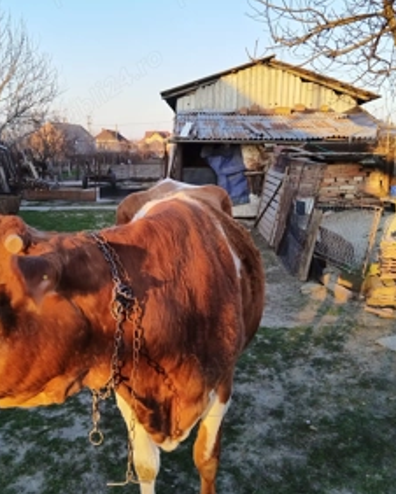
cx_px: 166
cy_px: 256
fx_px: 527
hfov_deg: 41.1
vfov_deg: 50.2
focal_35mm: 36
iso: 104
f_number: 1.9
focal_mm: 4.95
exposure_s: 1/100
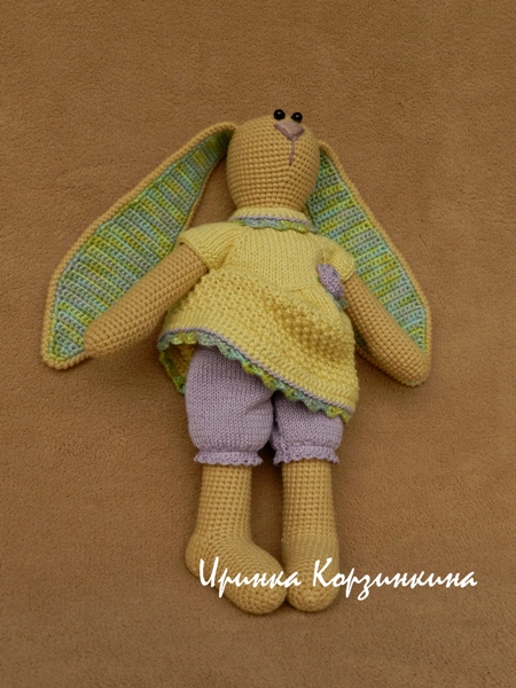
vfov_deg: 49.0
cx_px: 258
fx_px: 755
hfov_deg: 37.7
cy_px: 344
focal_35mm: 38
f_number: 4
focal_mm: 6.7
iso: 160
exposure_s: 1/640
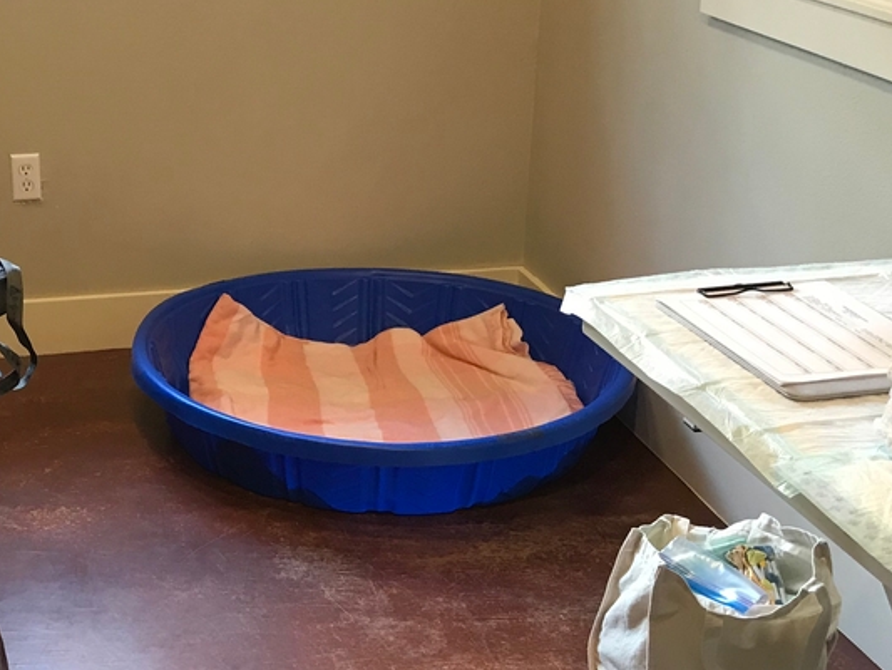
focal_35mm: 63
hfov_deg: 30.0
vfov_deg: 23.2
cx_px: 189
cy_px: 409
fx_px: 1624
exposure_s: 1/15
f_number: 1.8
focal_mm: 3.99
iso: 40
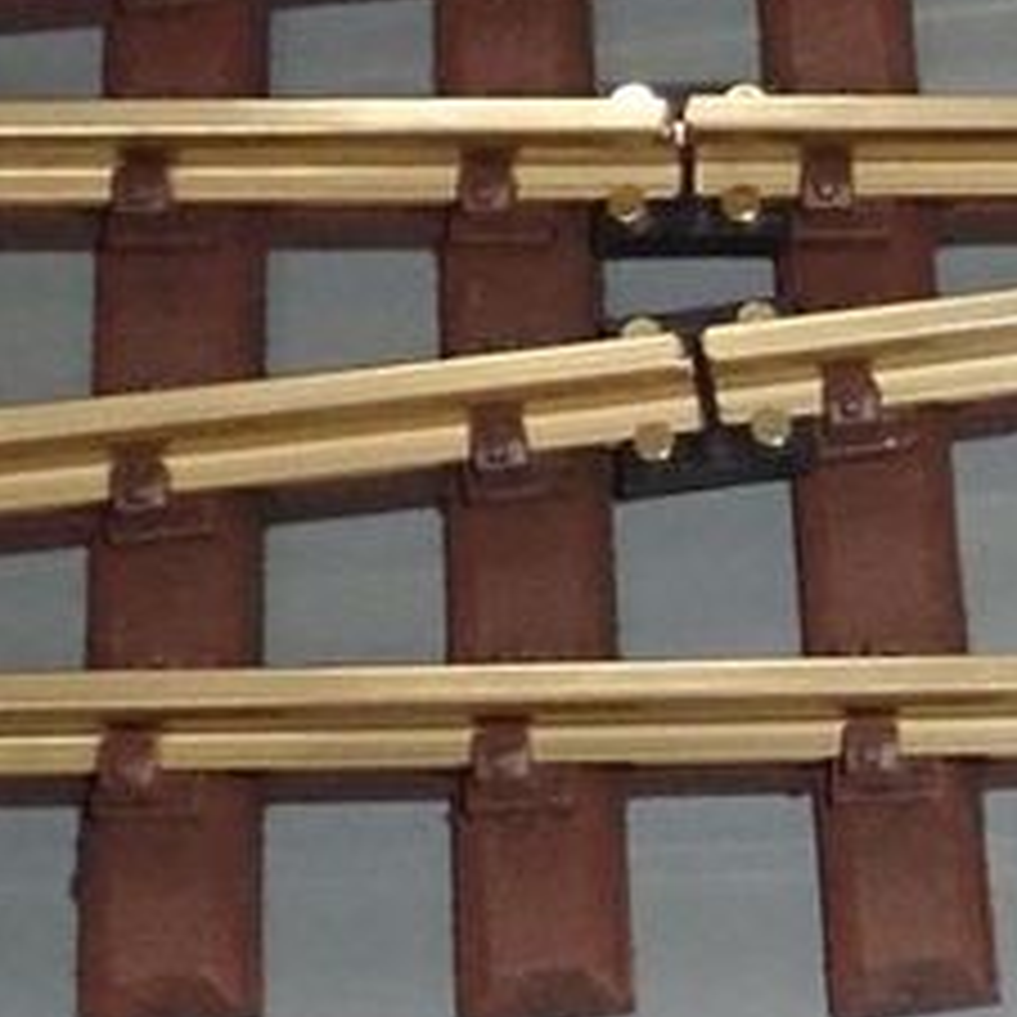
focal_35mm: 120
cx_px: 1854
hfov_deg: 13.1
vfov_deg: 14.5
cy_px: 472
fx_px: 3989
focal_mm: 5.5
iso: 800
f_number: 6.3
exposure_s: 1/30
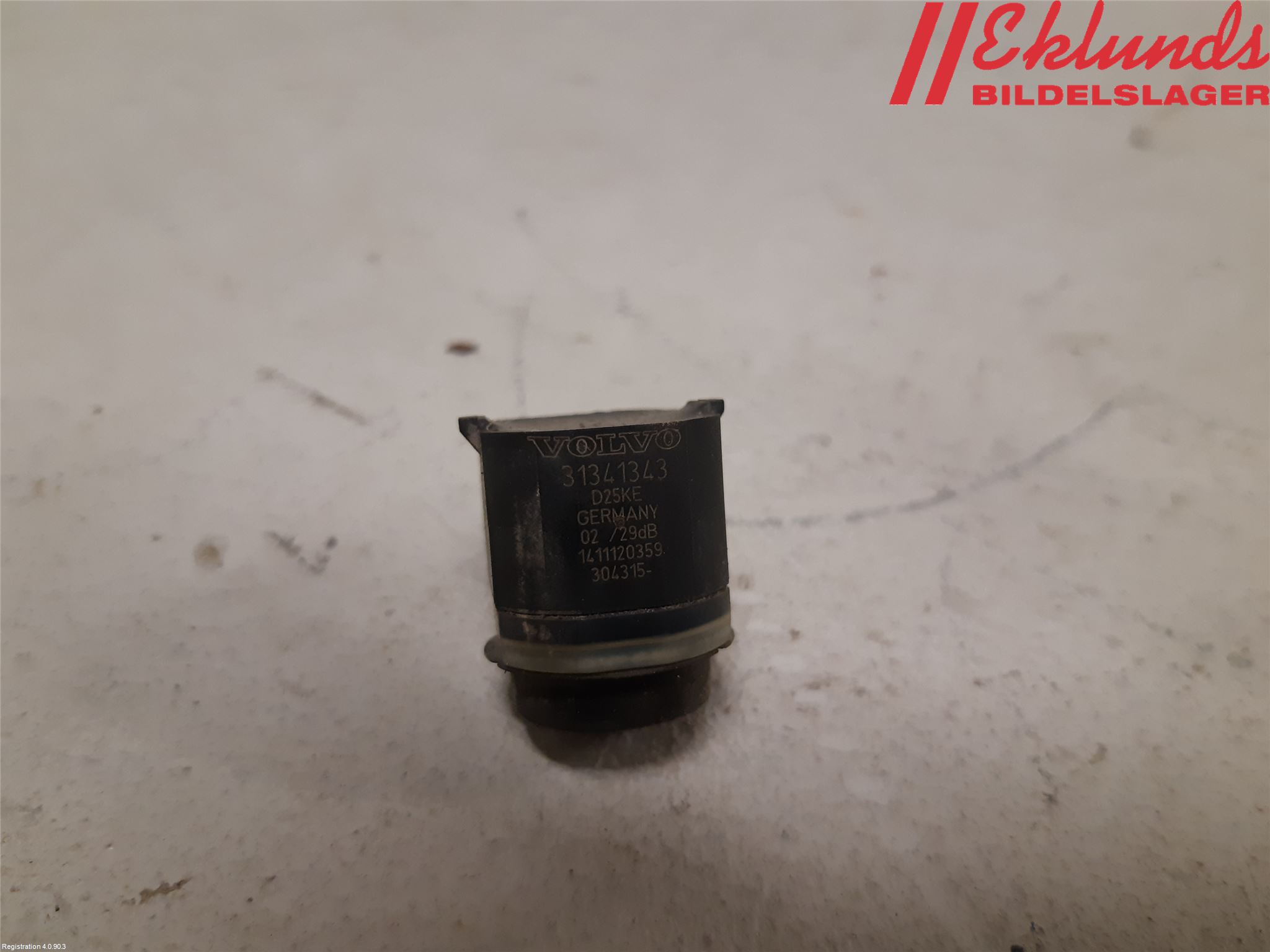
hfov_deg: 67.3
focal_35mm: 26
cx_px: 635
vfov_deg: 53.1
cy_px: 476
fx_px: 954
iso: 200
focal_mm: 3.93
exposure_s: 1/50
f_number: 1.7
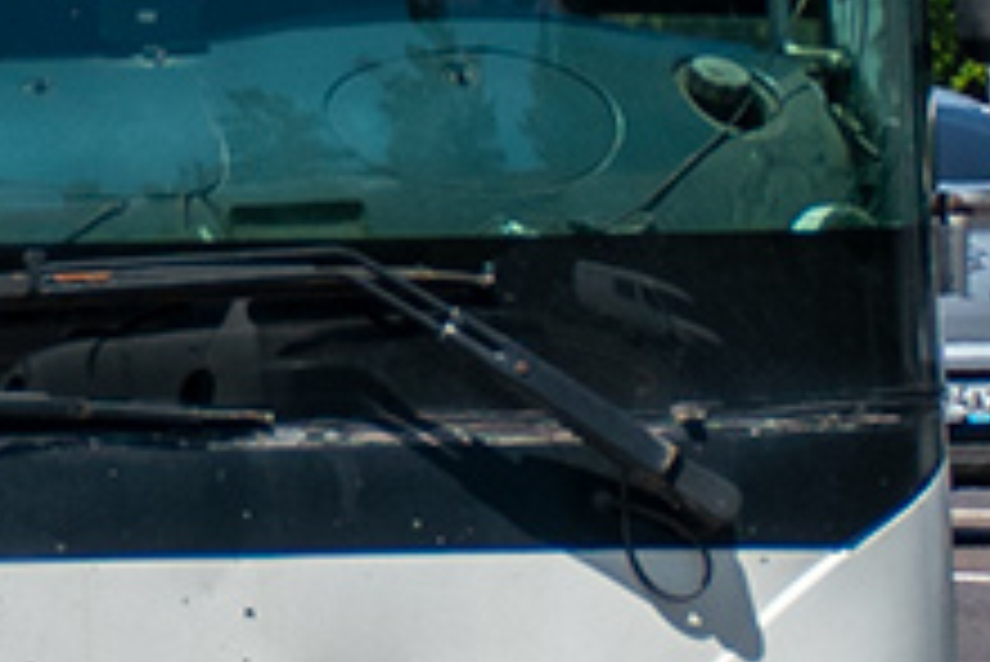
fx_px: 12641
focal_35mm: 459
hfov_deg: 4.5
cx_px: -540
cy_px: -293
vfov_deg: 3.0
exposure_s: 1/800
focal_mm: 45
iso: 100
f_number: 5
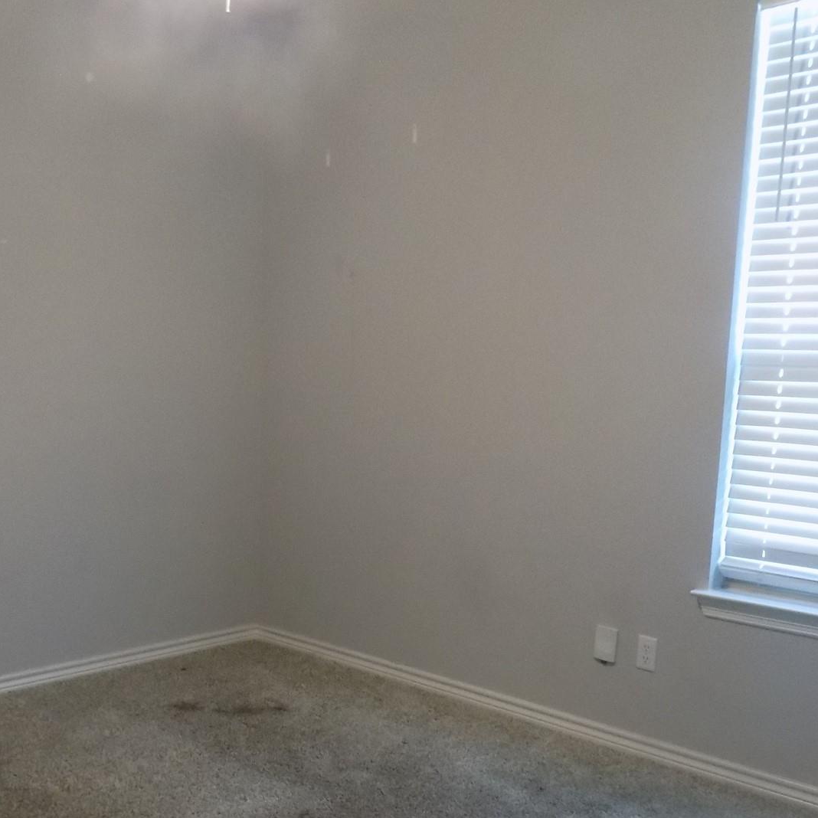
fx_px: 1043
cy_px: 551
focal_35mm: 39
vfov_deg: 42.2
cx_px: 268
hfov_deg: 42.2
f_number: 3.1
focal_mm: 4
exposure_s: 1/30
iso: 360
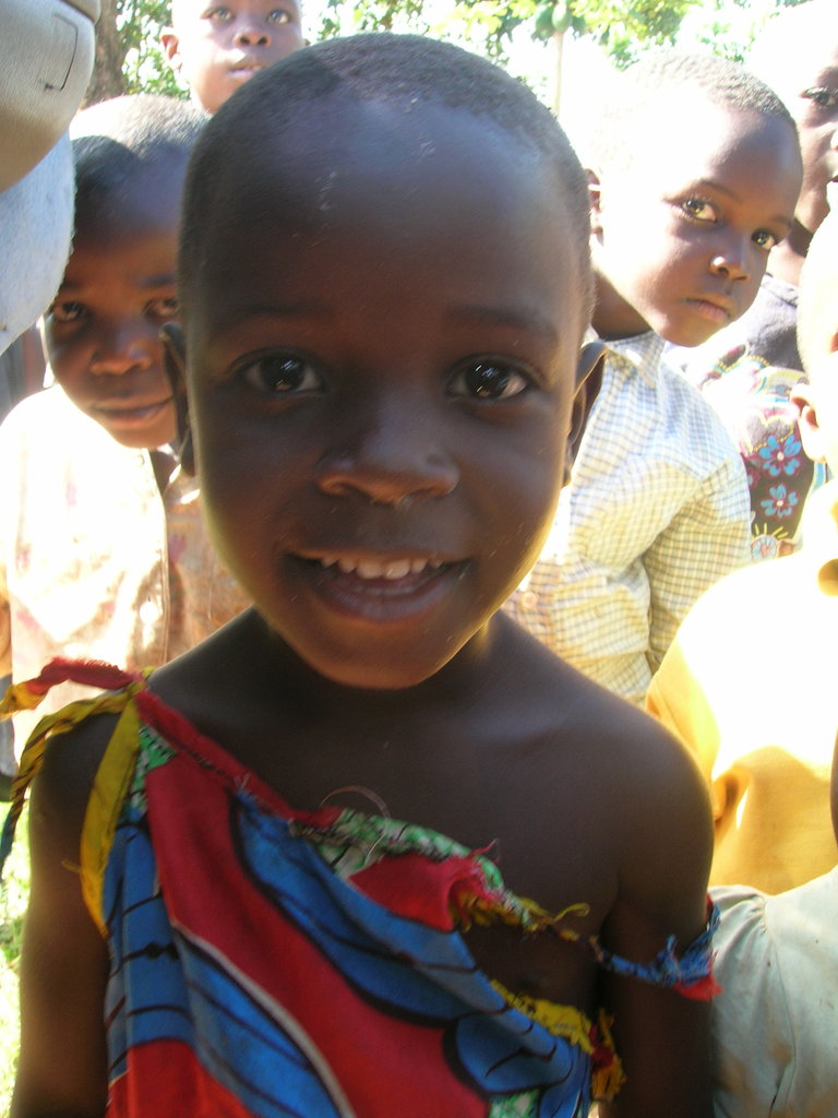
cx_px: 419
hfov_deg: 41.8
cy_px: 559
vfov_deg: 54.0
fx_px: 1097
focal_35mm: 34
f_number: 4.9
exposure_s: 1/17.4
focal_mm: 5.7
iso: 50
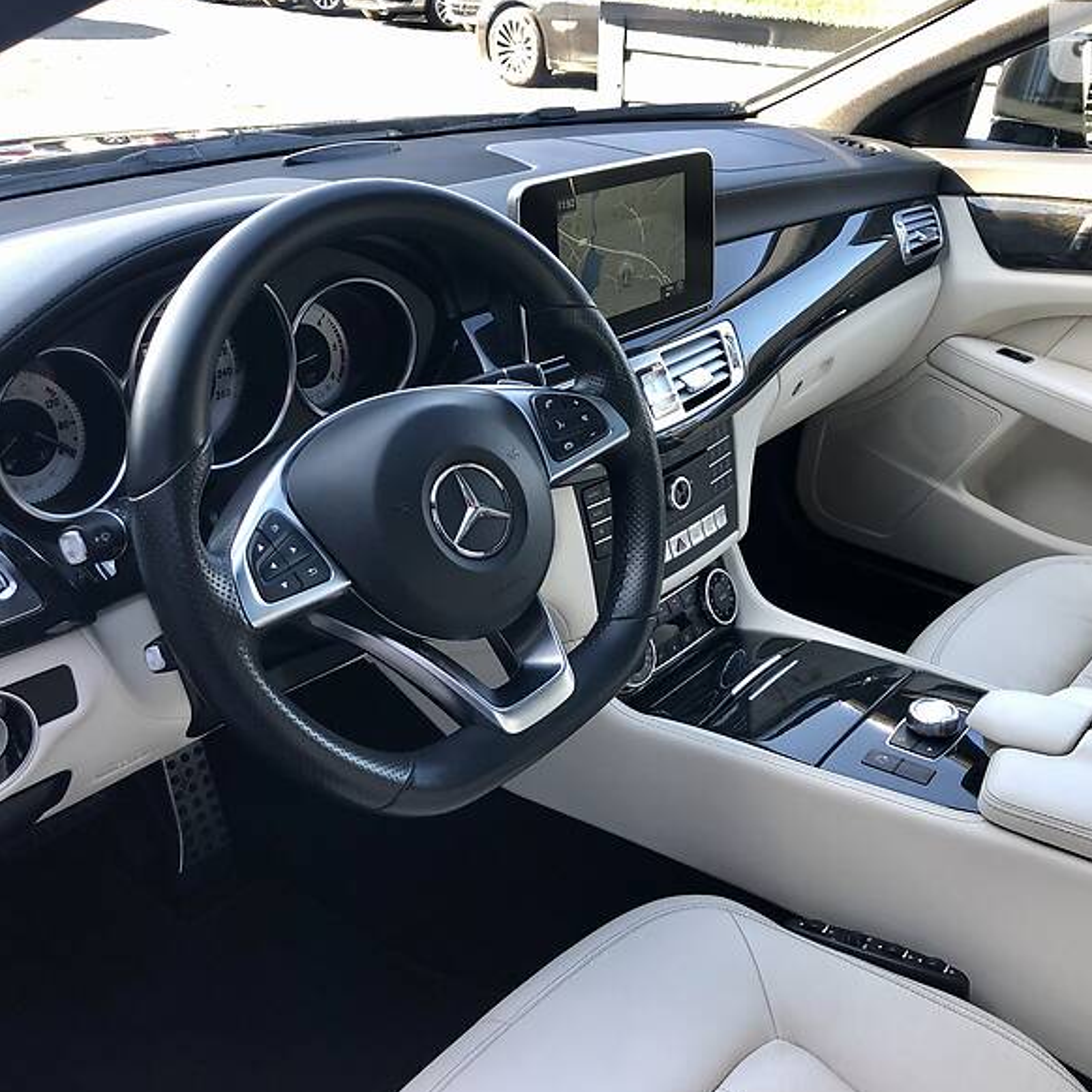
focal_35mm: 34
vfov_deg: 48.5
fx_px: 1213
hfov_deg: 48.4
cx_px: 597
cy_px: 542
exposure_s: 1/50
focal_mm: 4
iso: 25
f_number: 1.8
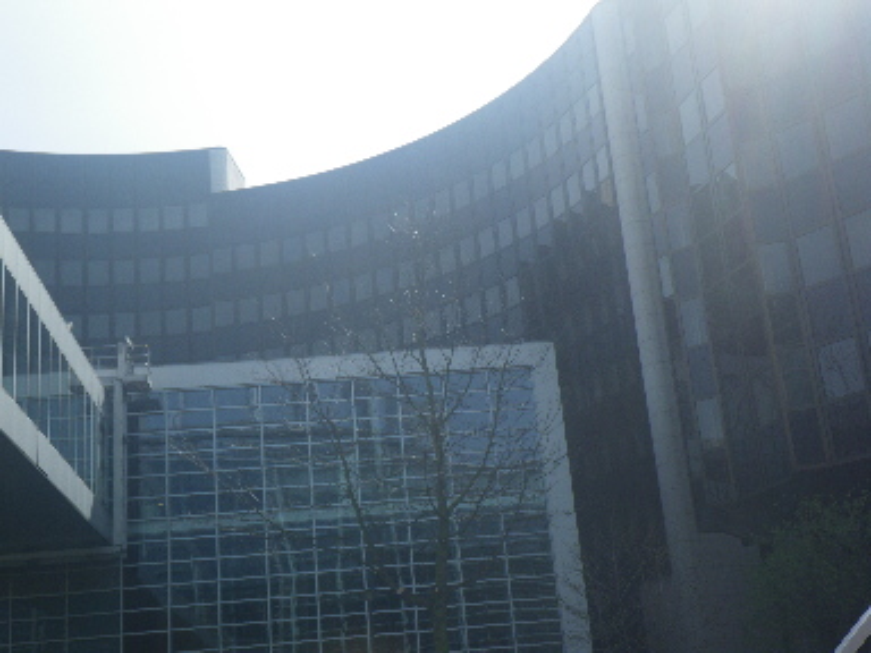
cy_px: 326
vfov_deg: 28.6
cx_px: 436
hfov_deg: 37.5
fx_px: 1283
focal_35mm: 51
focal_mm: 9.1
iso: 50
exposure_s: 1/200
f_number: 5.3
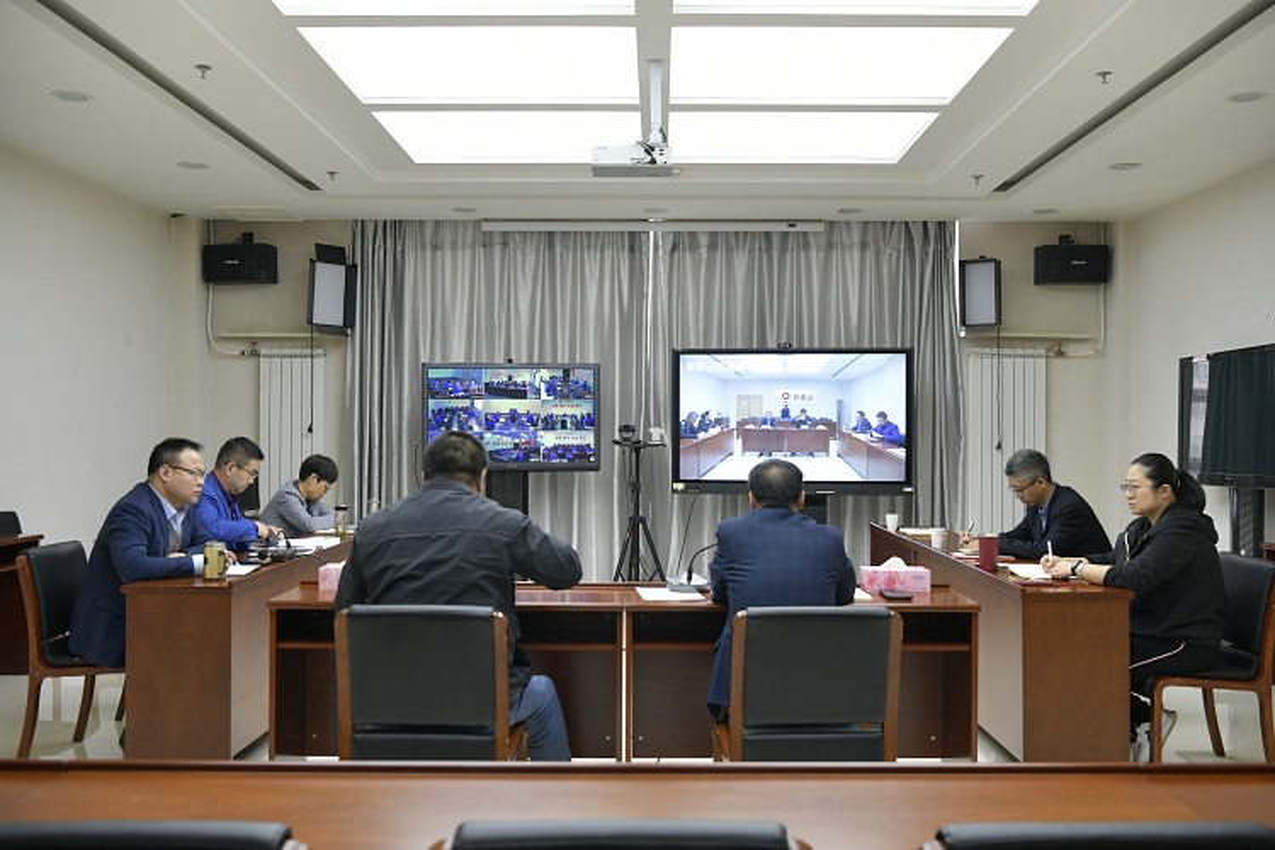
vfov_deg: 38.9
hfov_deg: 55.8
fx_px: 1204
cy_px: 425
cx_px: 638
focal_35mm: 34
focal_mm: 34
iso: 1600
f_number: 5
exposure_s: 1/100
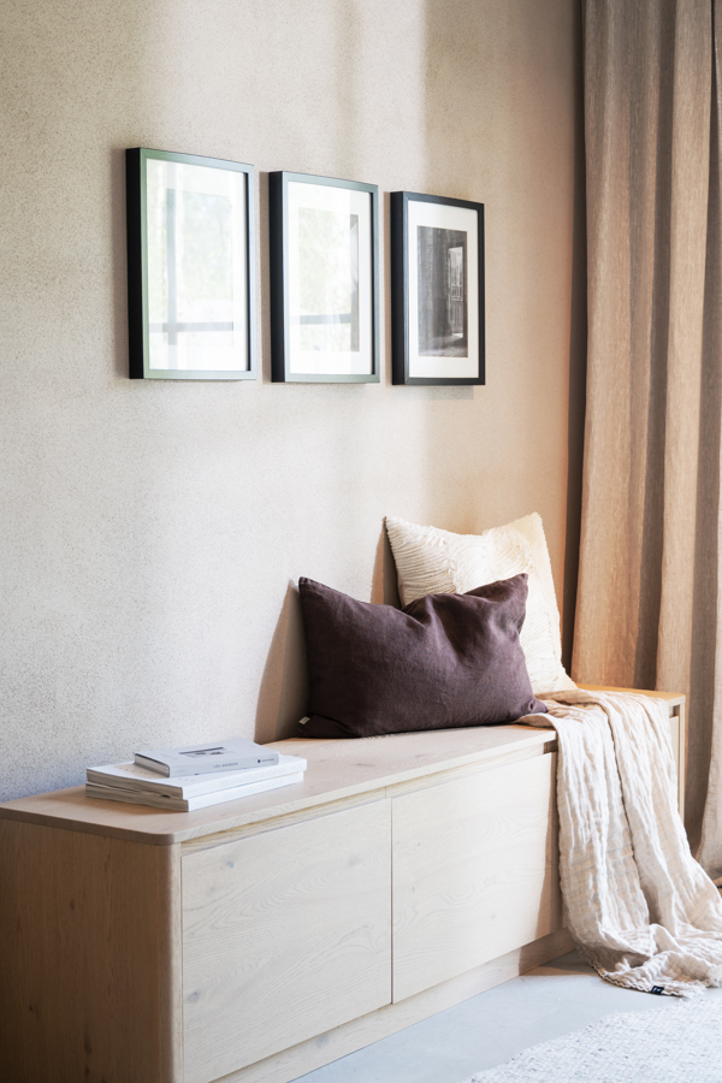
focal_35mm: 60
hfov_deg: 22.6
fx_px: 1805
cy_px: 498
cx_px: 426
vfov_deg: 33.4
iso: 100
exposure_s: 1/20
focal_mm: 45
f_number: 4
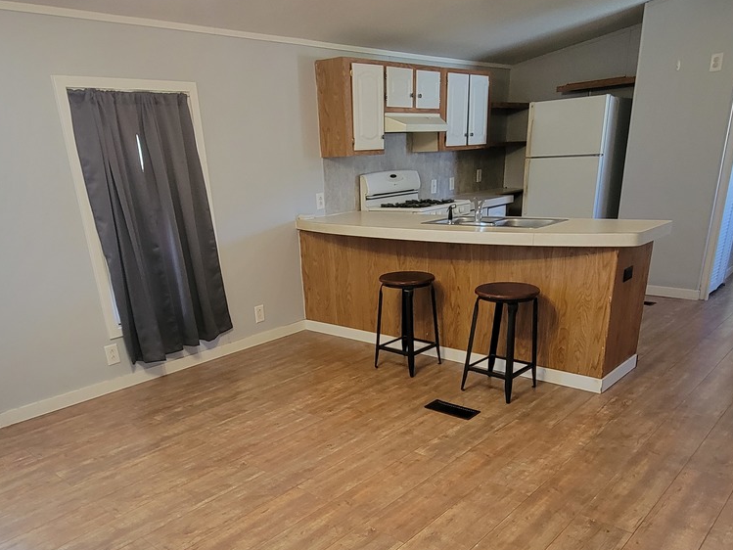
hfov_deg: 69.3
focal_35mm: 25
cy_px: 389
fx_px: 529
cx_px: 340
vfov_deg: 53.2
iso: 250
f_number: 2.2
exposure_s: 1/60
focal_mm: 2.2
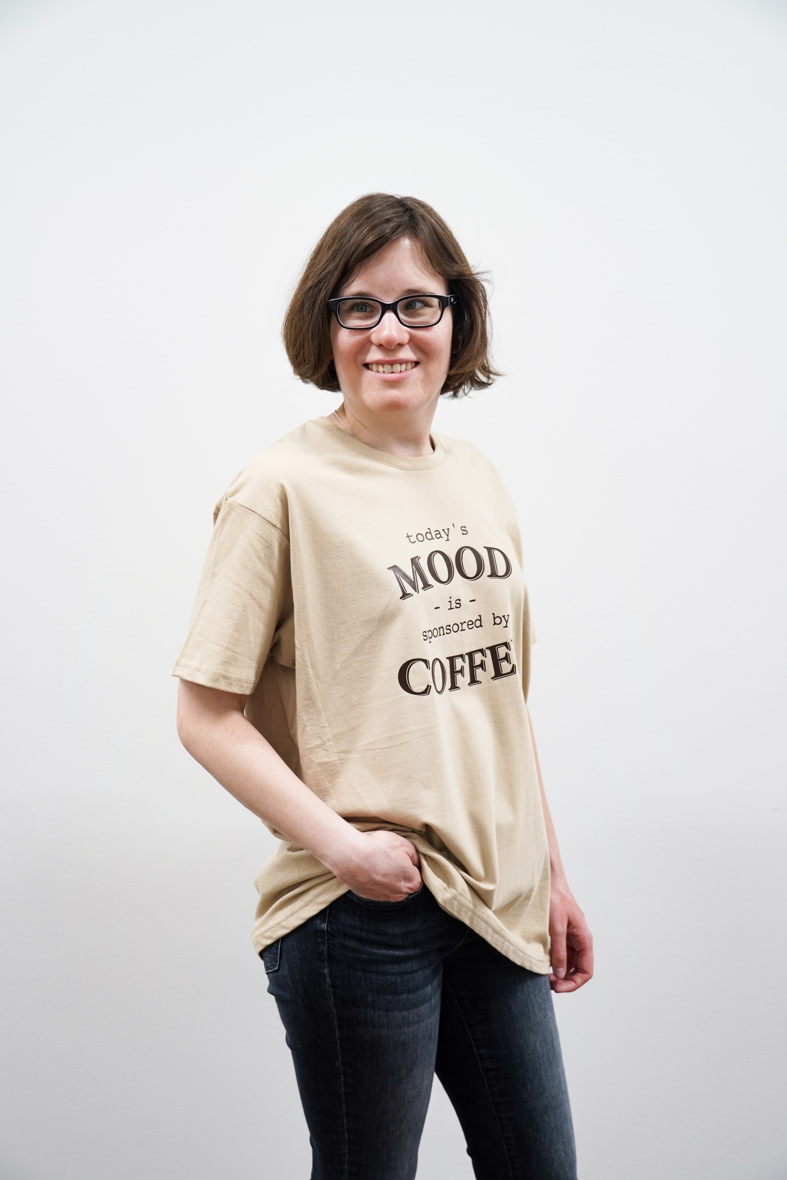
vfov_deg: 42.3
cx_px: 394
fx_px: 1525
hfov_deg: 28.9
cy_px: 590
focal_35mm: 46
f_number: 4.5
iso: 250
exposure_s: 1/30
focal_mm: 31
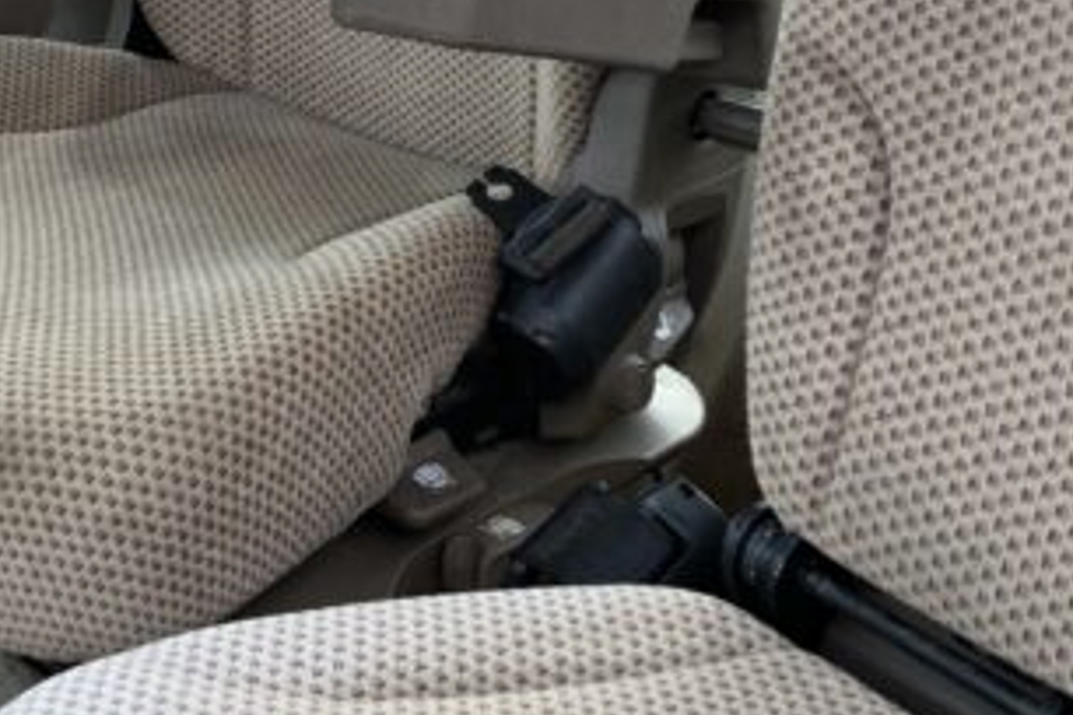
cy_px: 32
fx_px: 1878
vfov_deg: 21.0
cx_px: 330
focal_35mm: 63
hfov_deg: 31.6
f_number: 1.8
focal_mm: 3
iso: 16
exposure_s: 1/238
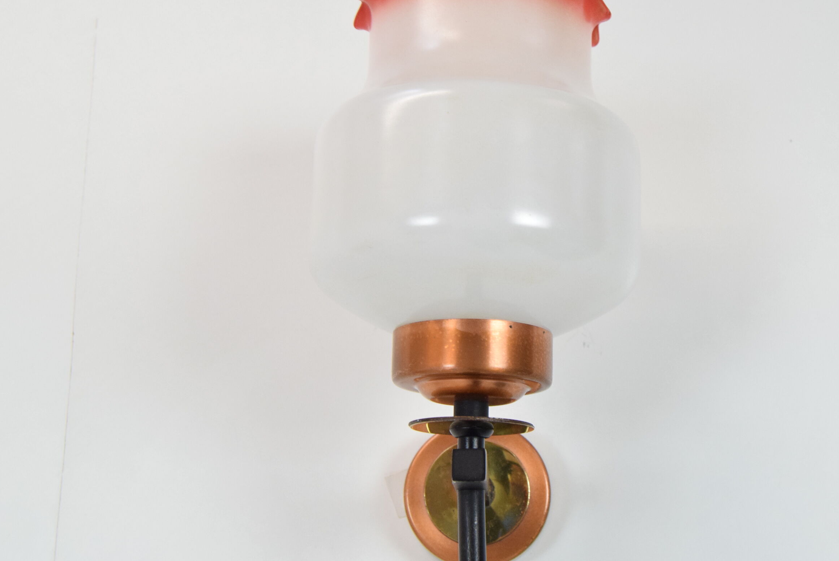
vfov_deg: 25.1
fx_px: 1260
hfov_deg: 36.7
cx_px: 499
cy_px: 274
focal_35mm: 54
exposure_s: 1/200
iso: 1600
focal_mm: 28
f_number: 7.1
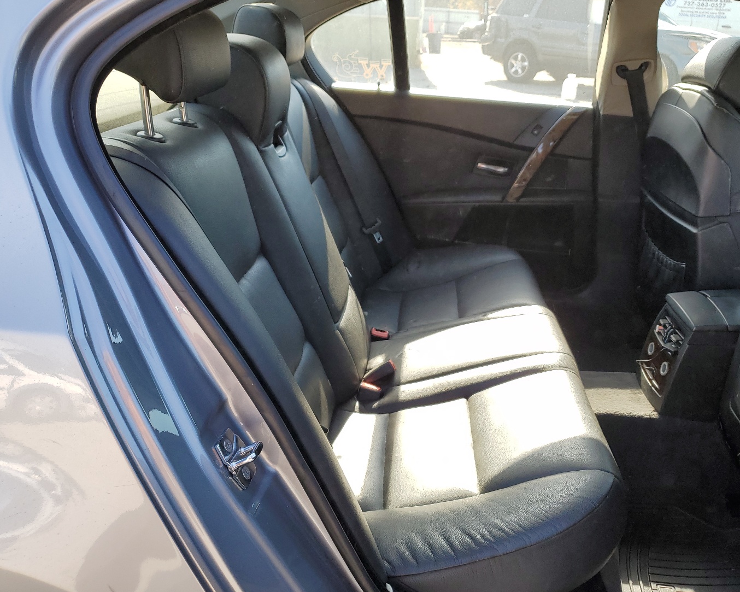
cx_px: 394
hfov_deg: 58.7
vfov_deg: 48.5
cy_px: 285
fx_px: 657
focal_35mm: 30
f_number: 1.5
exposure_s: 1/417
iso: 50
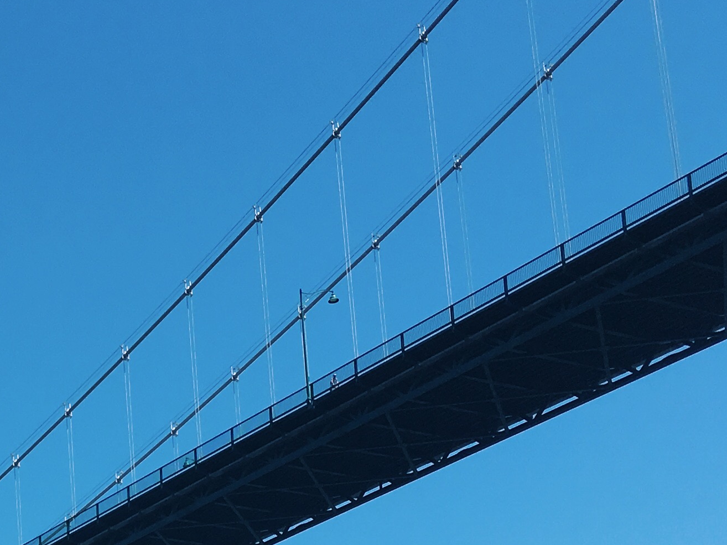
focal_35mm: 89
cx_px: -164
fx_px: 1869
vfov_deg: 15.5
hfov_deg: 20.5
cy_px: 778
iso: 25
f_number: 2.2
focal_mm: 4.15
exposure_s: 1/1282
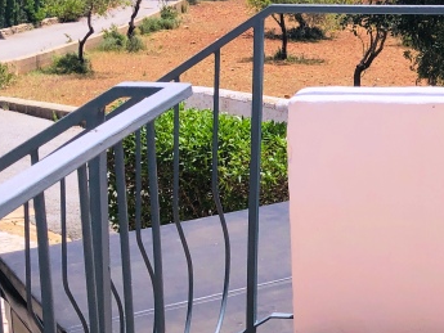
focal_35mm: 83
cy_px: 197
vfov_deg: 17.8
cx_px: 436
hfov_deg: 22.7
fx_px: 1065
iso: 20
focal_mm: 4
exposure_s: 1/2114
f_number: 1.8
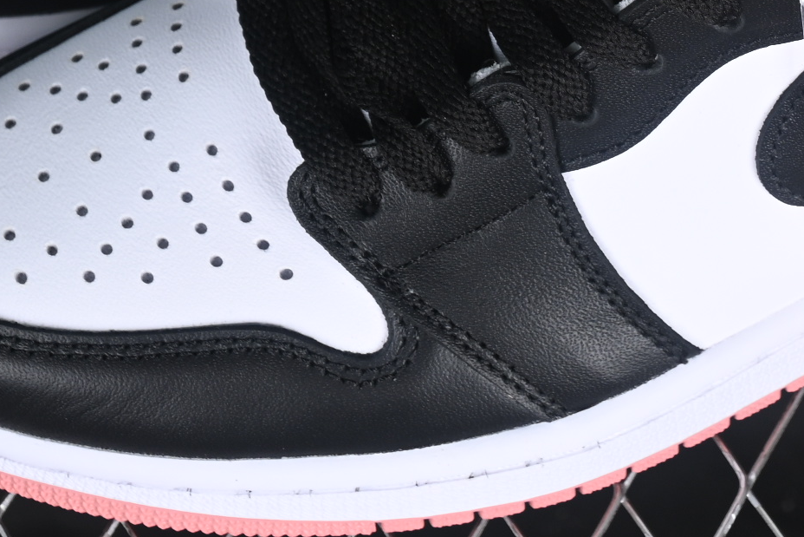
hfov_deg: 9.1
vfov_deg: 6.1
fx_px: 5025
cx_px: 552
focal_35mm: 225
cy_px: -180
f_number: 6.3
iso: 160
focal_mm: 50
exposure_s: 1/60
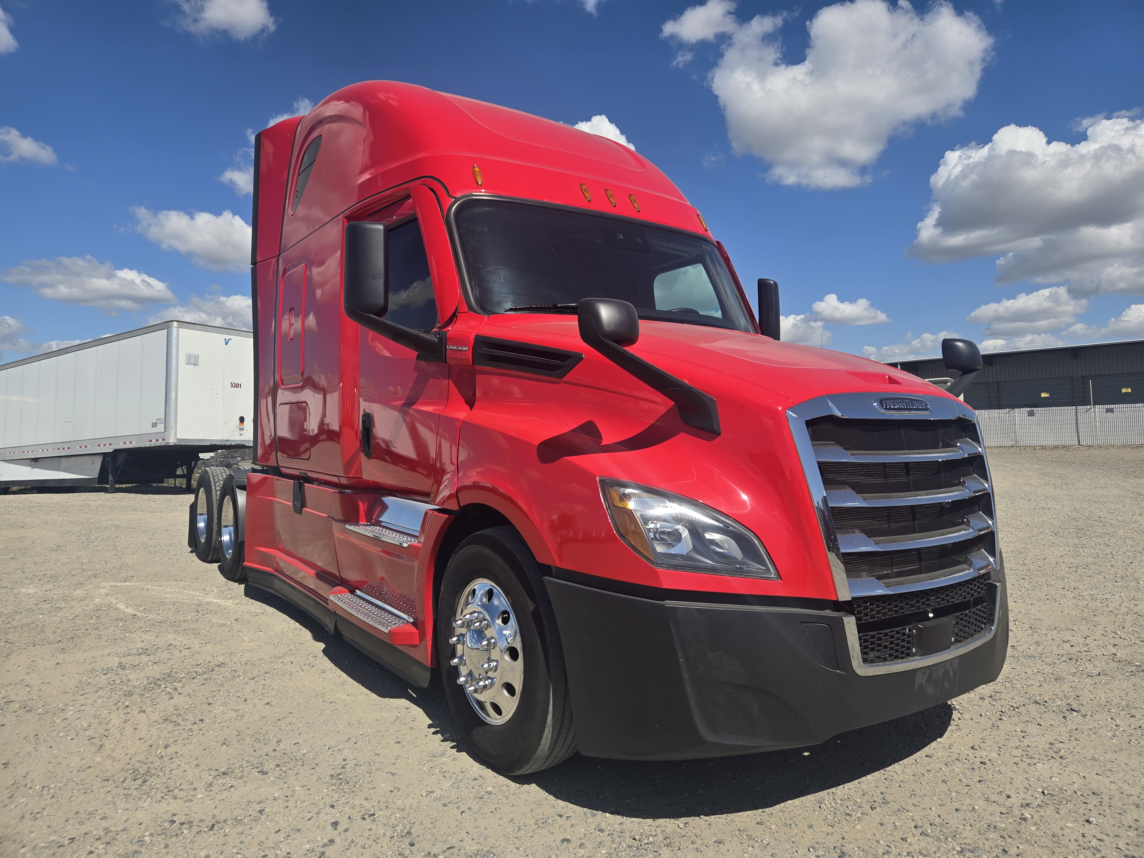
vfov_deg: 58.9
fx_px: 760
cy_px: 429
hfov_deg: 73.9
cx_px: 572
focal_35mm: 23
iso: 25
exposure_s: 1/2905
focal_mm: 5.4
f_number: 1.8
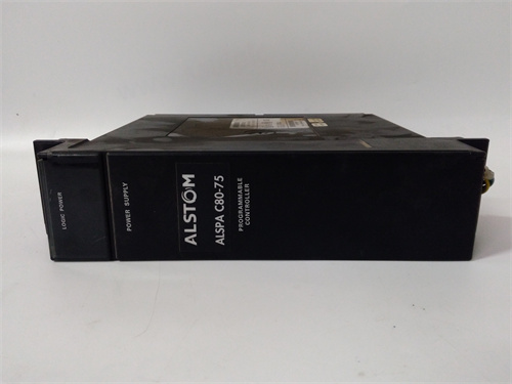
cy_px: 192
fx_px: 399
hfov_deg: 65.3
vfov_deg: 51.4
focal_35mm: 27
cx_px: 256
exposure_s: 1/33
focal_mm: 3.79
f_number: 2
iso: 407
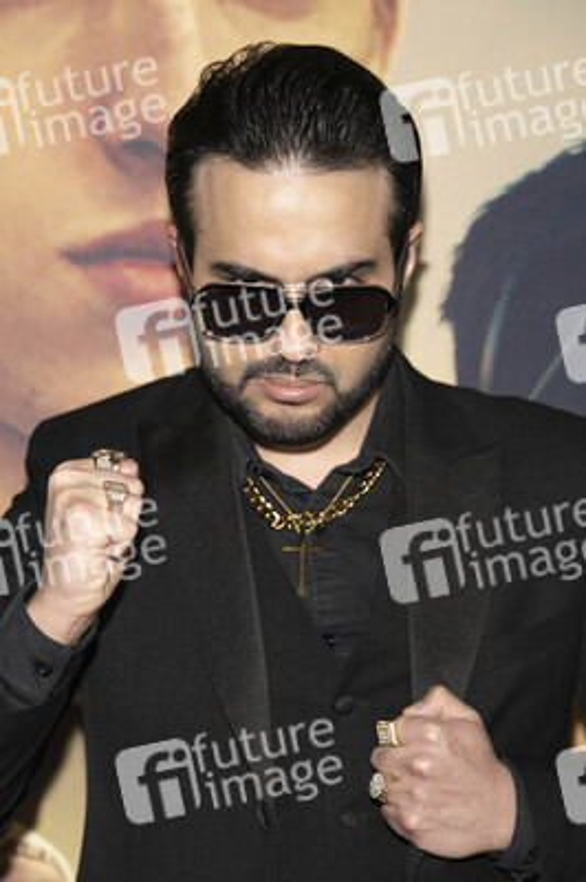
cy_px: 441
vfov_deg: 20.6
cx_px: 293
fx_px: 2421
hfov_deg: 13.8
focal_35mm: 99
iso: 800
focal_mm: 99
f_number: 4.5
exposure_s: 1/200
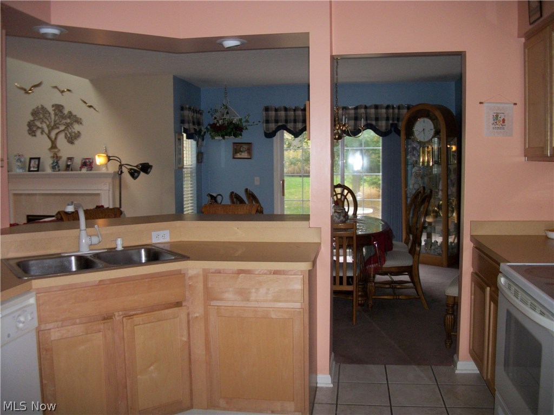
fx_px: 512
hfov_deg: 56.8
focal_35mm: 32
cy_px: 208
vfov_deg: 44.2
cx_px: 277
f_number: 2.9
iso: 160
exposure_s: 1/30
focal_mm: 5.7
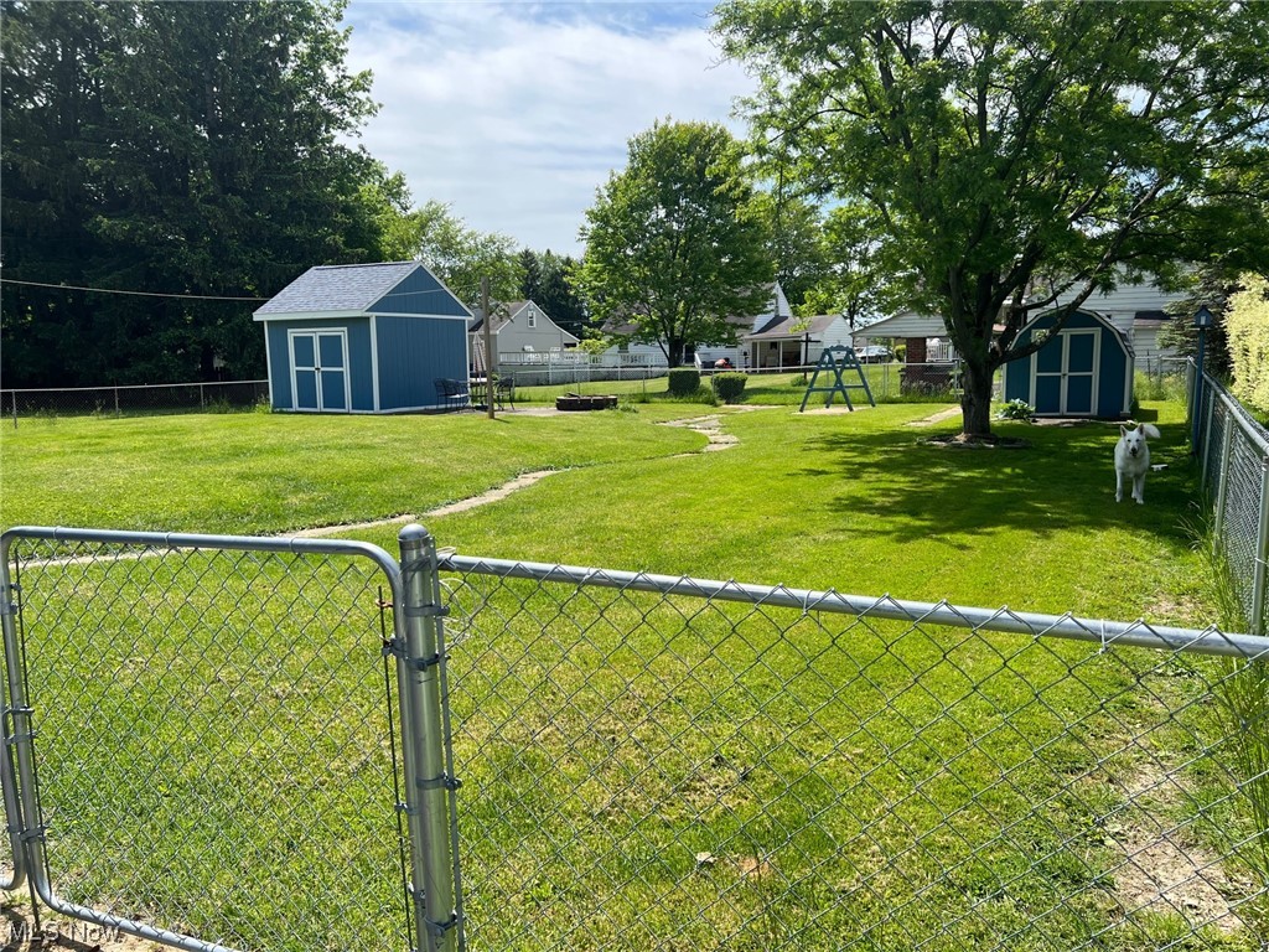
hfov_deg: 67.3
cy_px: 476
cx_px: 634
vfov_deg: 53.1
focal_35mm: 26
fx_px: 953
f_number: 1.5
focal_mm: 5.7
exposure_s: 1/2695
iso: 50
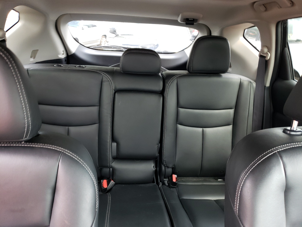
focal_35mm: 26
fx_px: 227
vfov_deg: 53.1
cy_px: 114
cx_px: 151
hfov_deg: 67.3
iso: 96
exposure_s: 1/50
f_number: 1.5
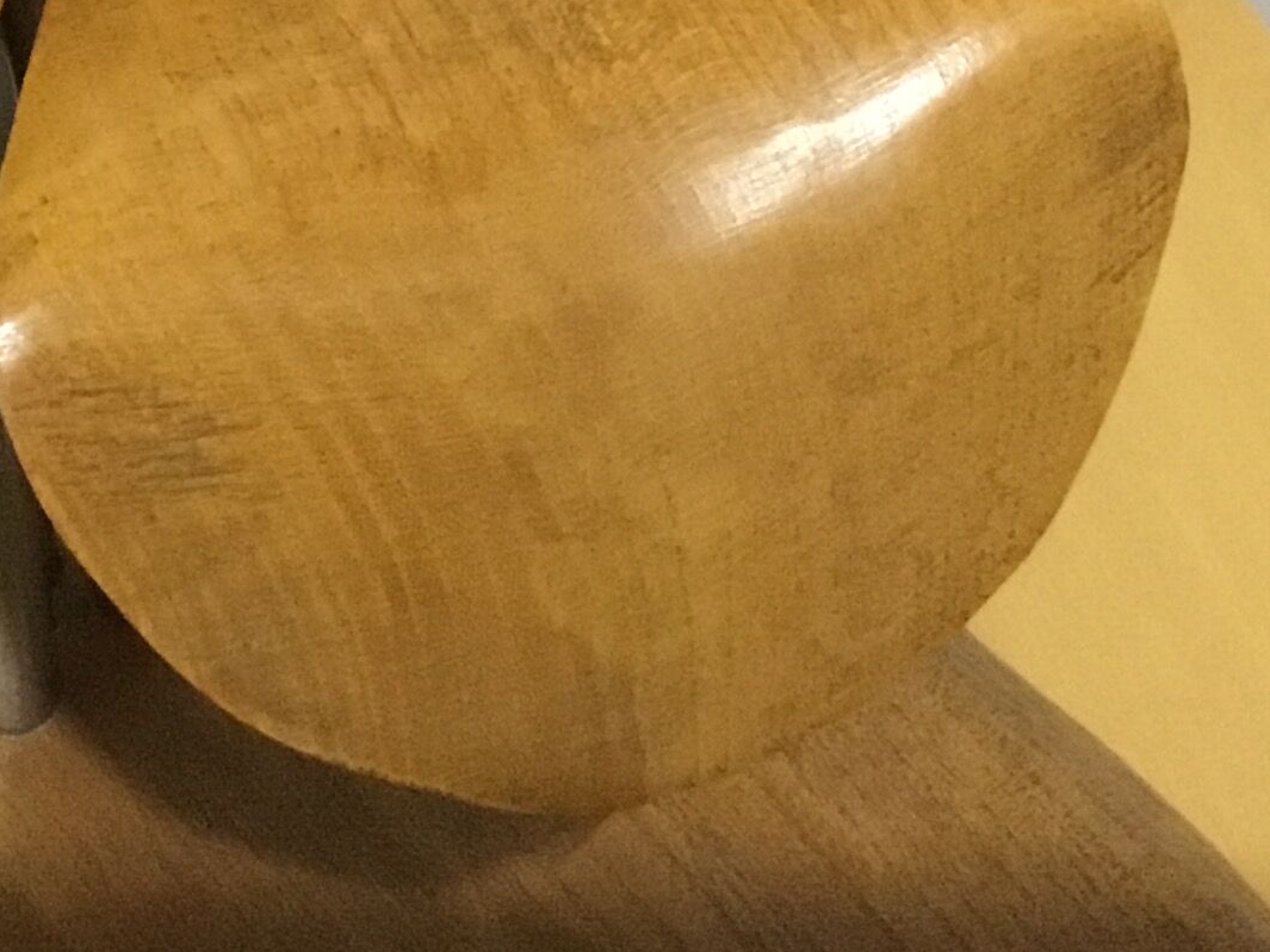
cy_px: -454
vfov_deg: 14.6
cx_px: 249
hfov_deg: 20.4
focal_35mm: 95
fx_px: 3486
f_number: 2.4
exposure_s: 1/17
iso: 640
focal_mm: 3.3
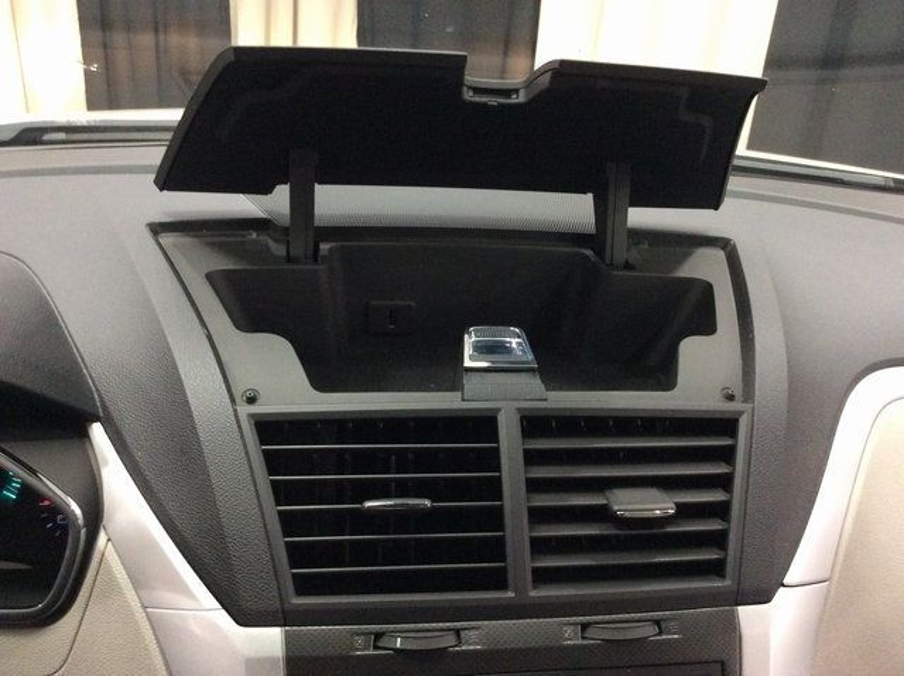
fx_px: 834
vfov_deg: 44.1
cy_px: 338
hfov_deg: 56.9
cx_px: 452
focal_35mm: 32
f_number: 2.4
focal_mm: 3.3
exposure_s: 1/24
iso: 200
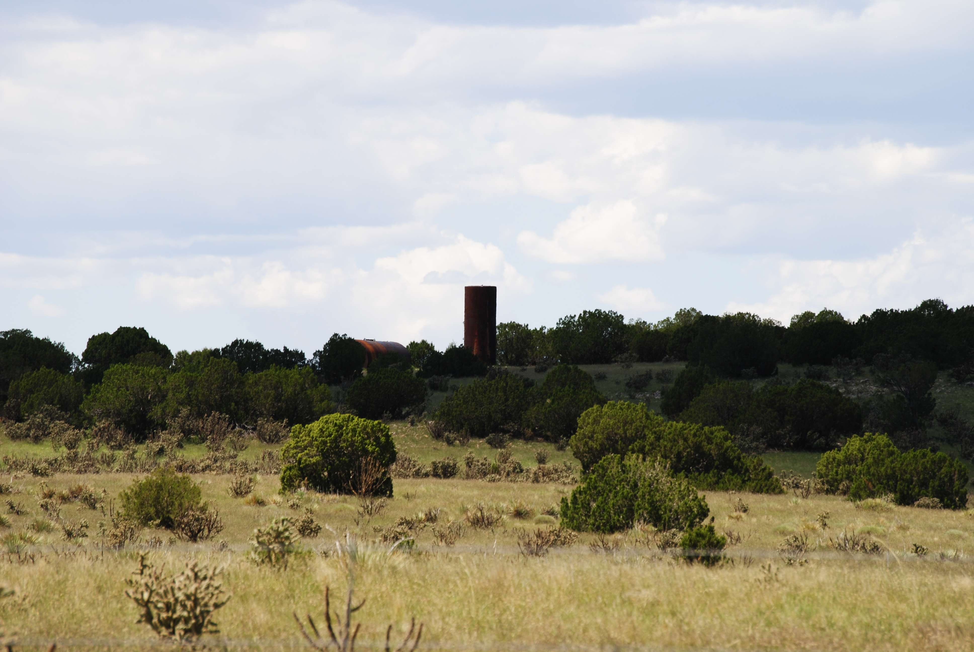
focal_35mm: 300
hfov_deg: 6.9
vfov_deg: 4.6
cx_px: 487
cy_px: 326
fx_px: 8126
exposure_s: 1/250
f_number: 10
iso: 140
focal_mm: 200
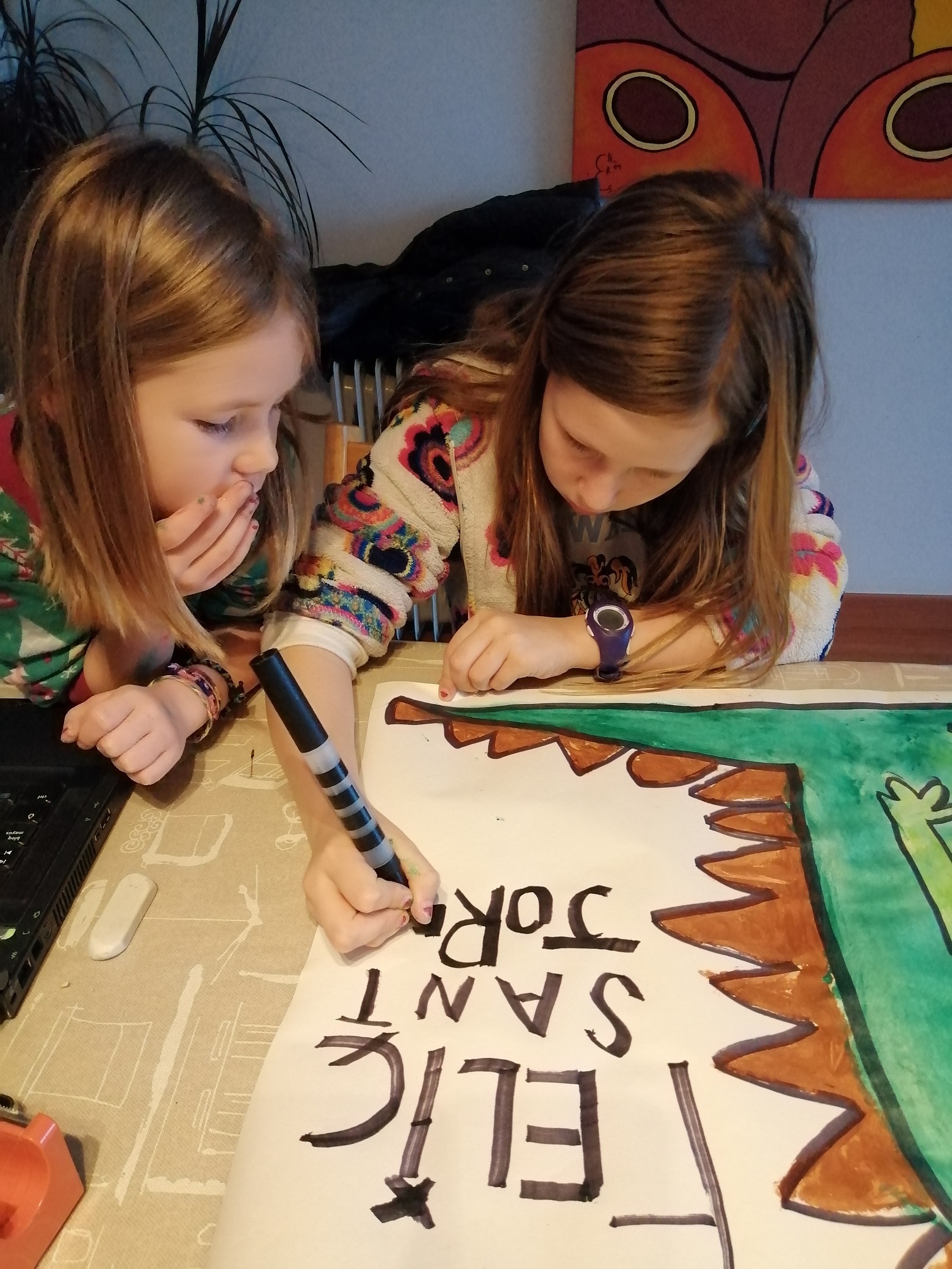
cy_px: 634
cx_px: 476
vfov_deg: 67.3
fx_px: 953
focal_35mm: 26
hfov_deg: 53.1
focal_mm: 3.62
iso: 640
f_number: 1.8
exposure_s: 1/120
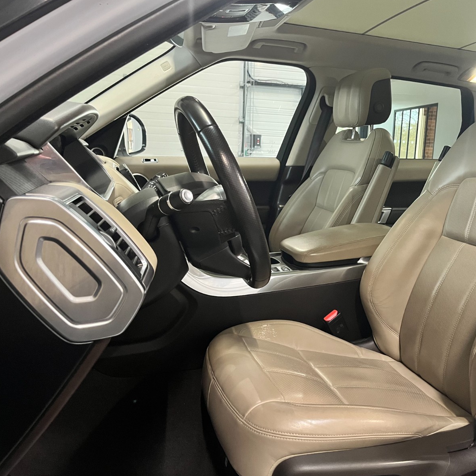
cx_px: 303
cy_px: 238
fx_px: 482
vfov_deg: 52.5
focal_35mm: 31
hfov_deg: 51.9
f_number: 1.6
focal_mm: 5.1
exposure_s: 1/33
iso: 500
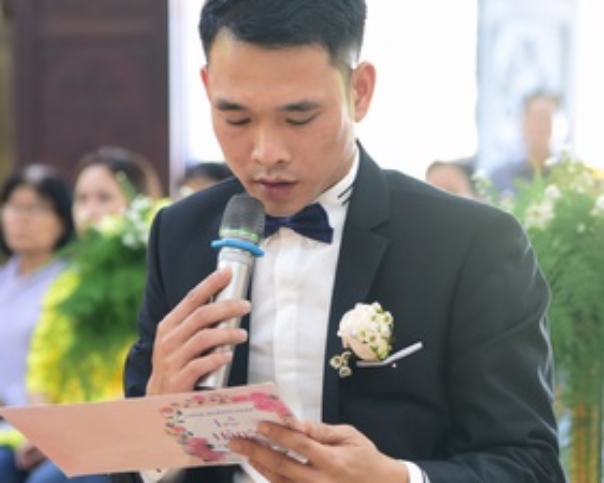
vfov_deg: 6.8
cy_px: 288
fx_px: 4077
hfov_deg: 8.5
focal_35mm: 228
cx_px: 286
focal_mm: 105
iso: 1250
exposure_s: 1/30
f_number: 4
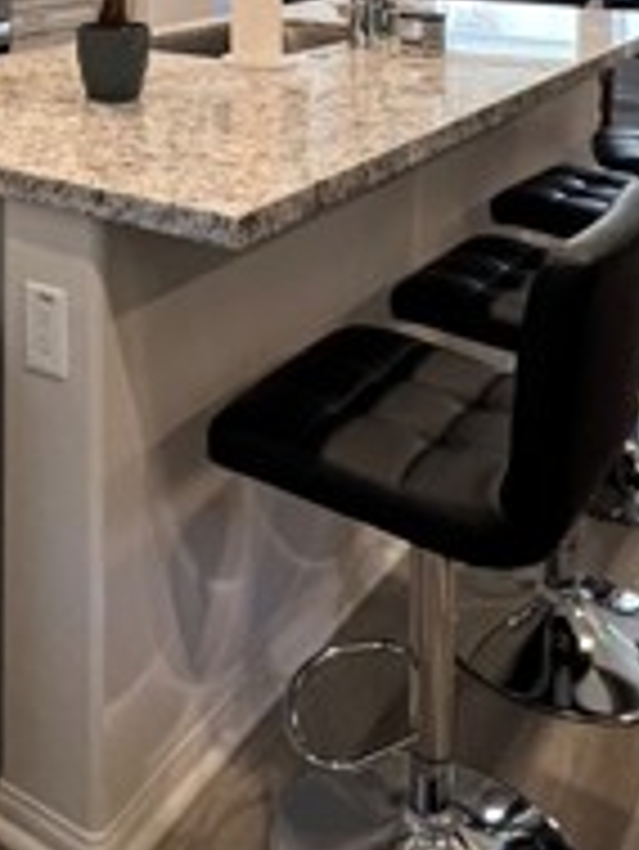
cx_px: 81
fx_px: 1082
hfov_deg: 31.6
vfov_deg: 35.5
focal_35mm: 44
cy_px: -121
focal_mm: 1.57
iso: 200
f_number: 1.8
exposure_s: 1/60
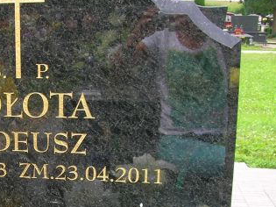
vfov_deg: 21.1
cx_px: 21
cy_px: 163
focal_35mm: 69
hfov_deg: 27.1
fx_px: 550
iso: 50
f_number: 4.9
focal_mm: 5.7
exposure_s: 1/89.6
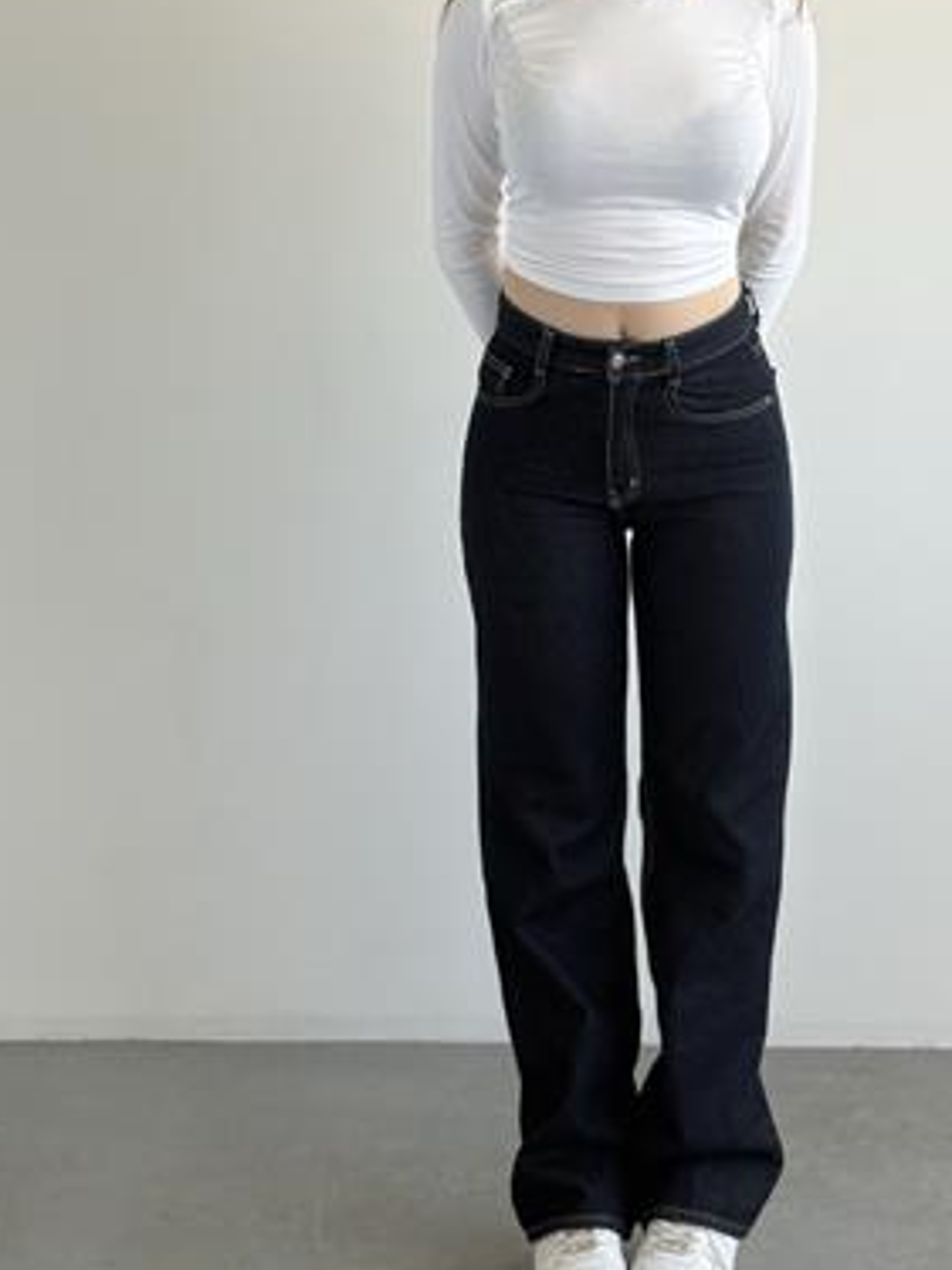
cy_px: 476
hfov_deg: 19.8
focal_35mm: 74
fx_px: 2715
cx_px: 603
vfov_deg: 26.3
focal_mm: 5.96
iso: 32
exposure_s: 1/181
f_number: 1.6
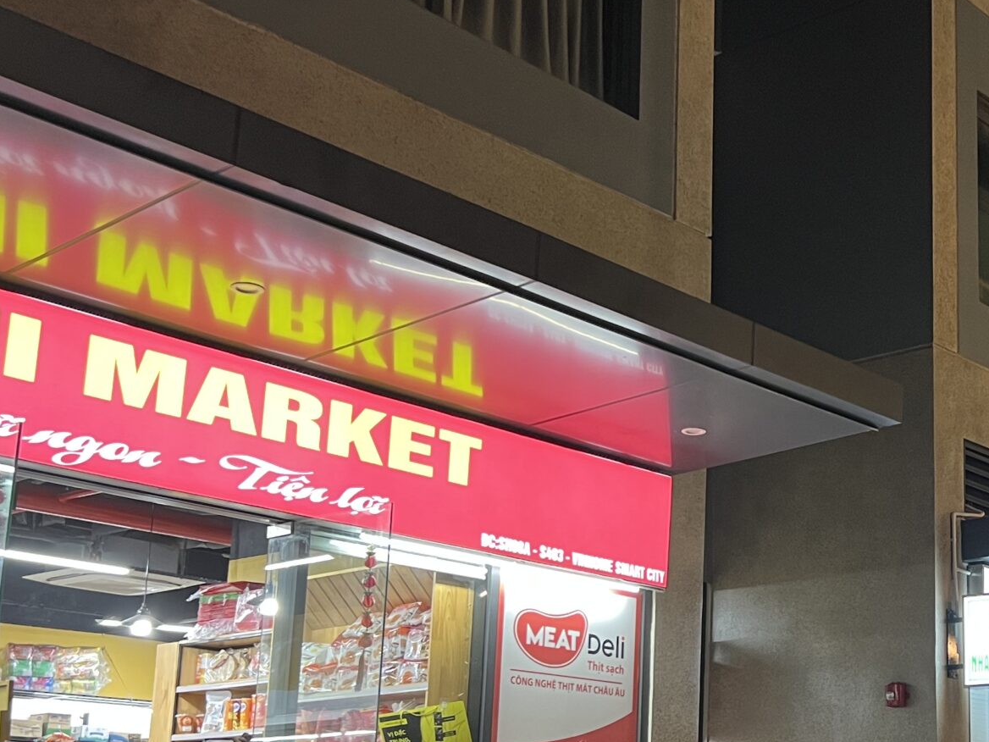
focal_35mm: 57
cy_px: 507
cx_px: 826
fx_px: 1629
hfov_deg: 32.6
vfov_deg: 25.5
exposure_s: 1/50
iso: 160
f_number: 1.5
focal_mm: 5.7
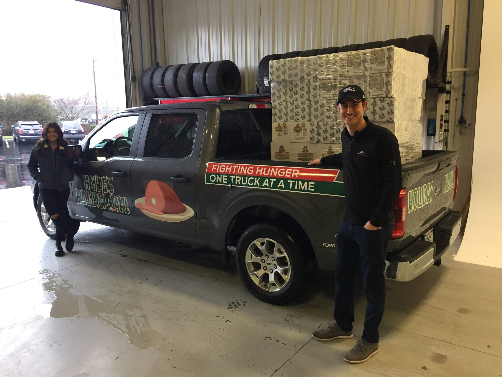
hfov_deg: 61.7
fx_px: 421
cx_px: 251
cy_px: 188
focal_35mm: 29
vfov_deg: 48.2
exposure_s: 1/30
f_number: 2.2
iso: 50
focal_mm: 4.15
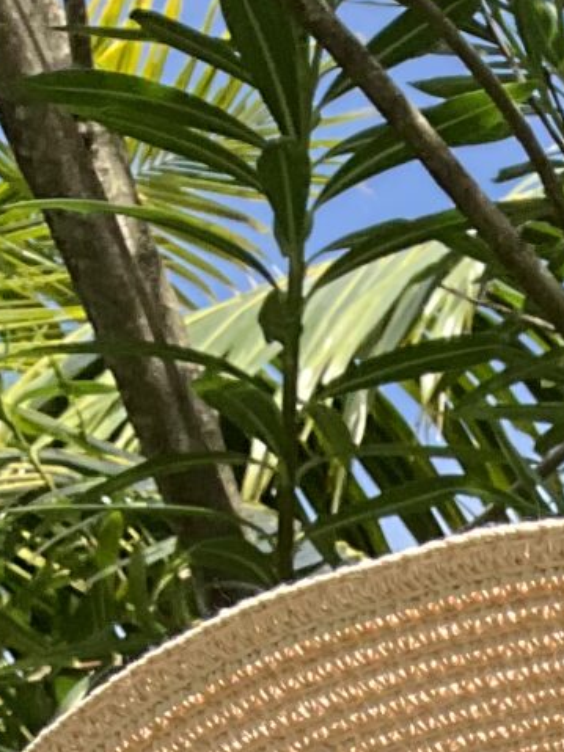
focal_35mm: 155
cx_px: 908
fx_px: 3369
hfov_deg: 9.3
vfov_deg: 10.4
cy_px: 1997
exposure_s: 1/2427
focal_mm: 3
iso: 25
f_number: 1.8
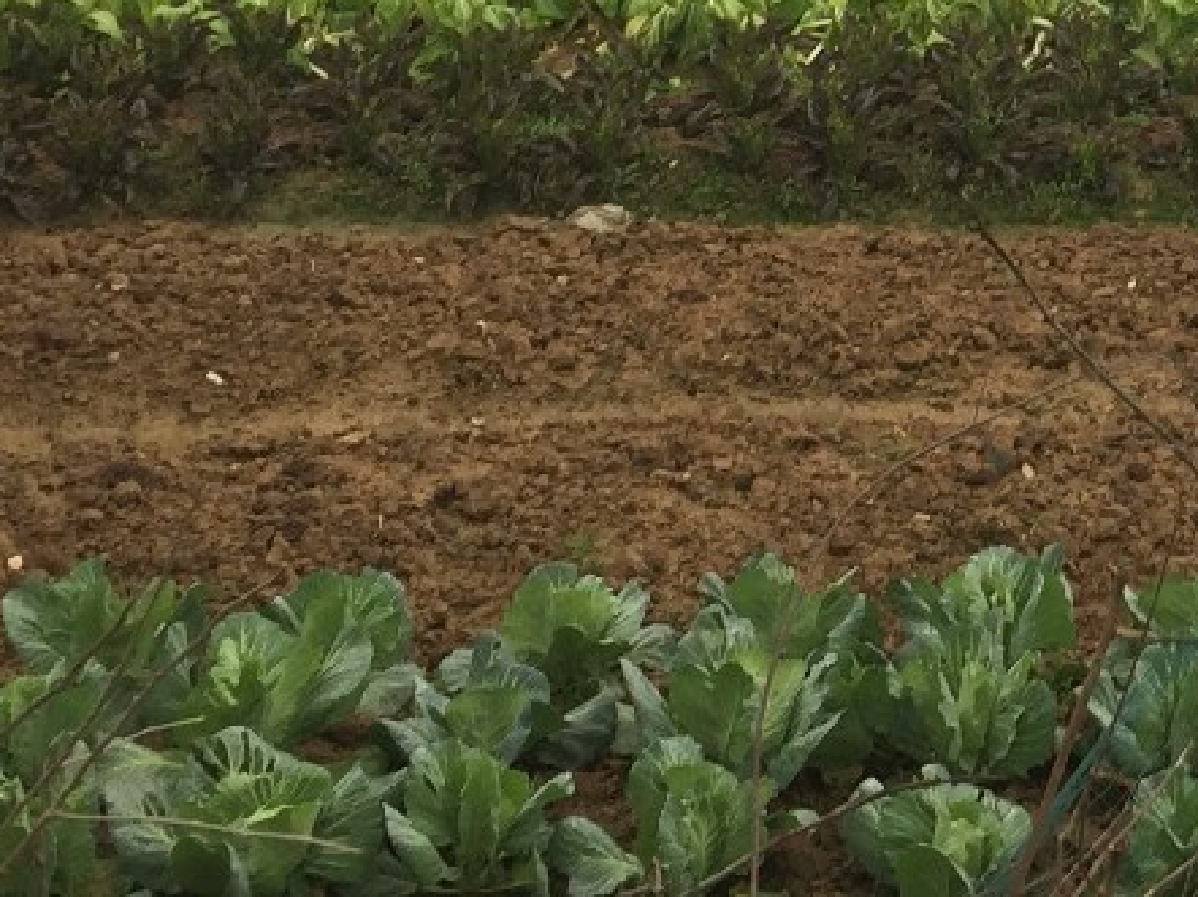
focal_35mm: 105
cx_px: 1239
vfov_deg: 13.6
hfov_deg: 18.2
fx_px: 3632
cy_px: -252
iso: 32
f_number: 2.2
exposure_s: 1/217
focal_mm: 4.15
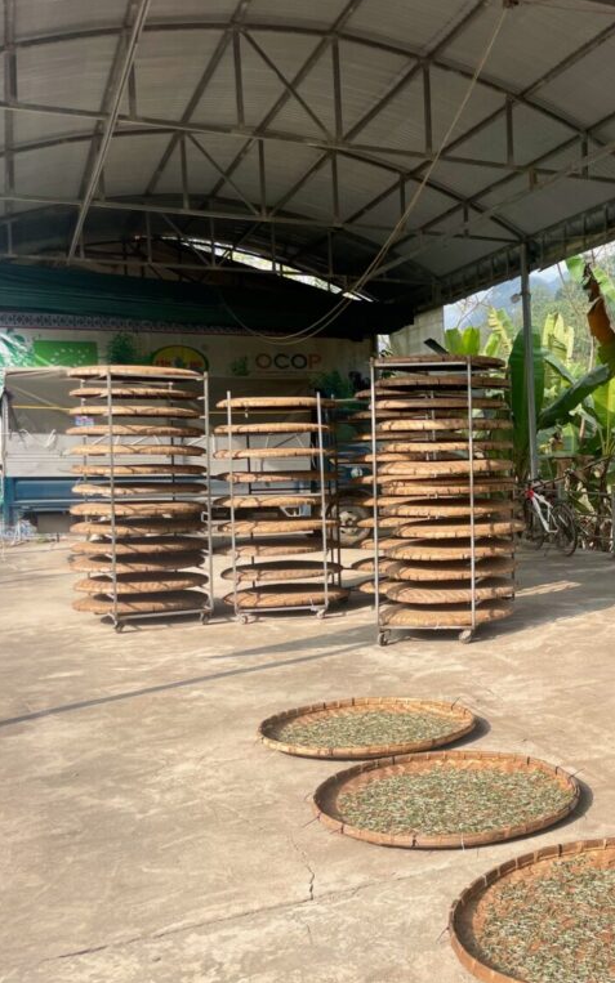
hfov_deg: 31.8
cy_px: 491
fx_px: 992
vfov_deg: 52.7
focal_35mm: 37
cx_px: 616
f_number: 1.6
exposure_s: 1/1416
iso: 32
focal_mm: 4.2
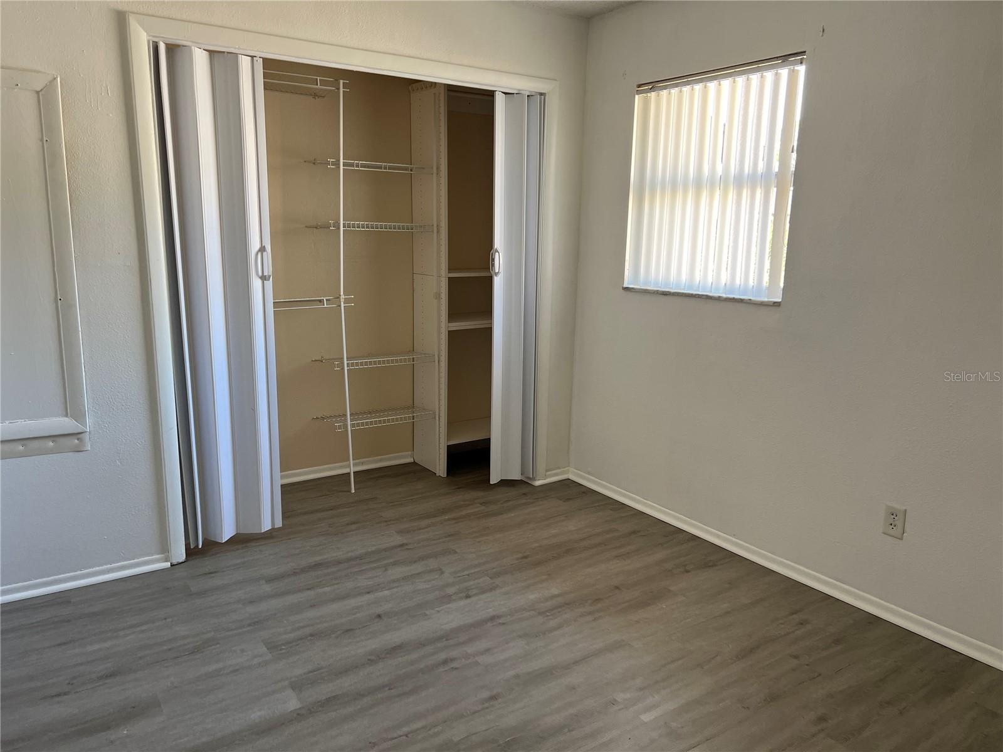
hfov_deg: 67.3
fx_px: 753
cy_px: 376
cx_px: 502
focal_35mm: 26
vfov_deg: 53.1
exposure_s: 1/121
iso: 125
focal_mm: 5.7
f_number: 1.5
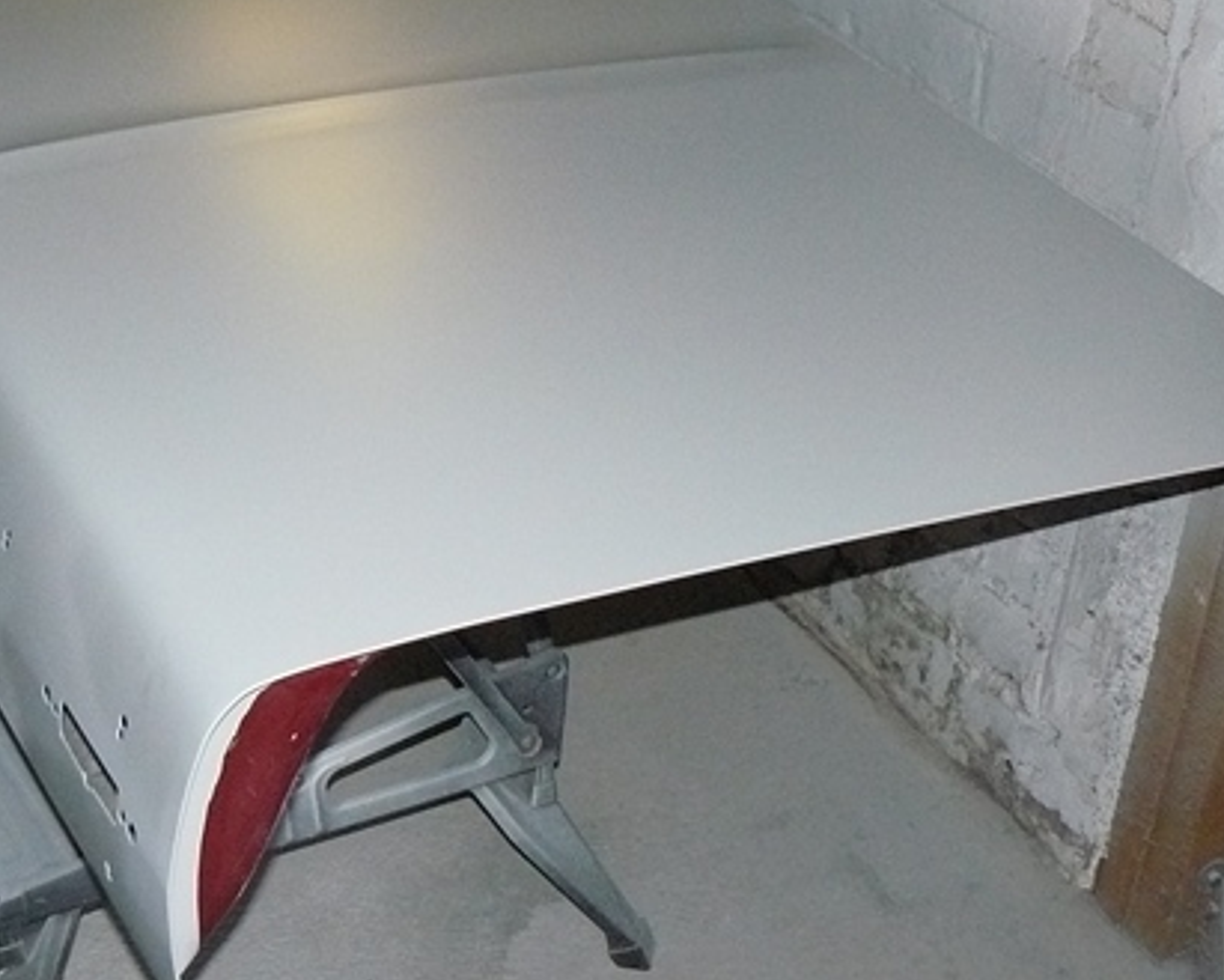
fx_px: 2283
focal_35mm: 63
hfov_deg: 29.6
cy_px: 284
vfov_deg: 24.0
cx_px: 329
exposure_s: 1/80
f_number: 2.8
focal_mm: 6
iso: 400
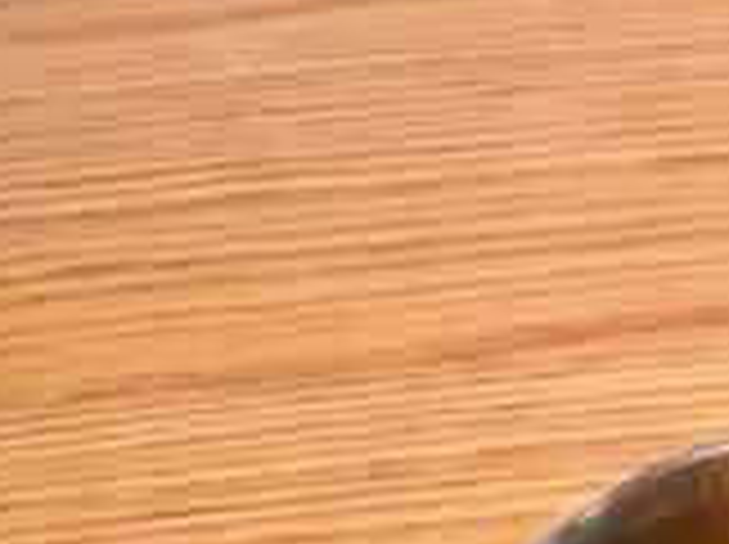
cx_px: 1269
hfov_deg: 16.4
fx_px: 2166
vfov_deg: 12.8
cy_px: 1021
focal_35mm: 103
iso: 160
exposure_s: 1/60
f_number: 1.6
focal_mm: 4.2
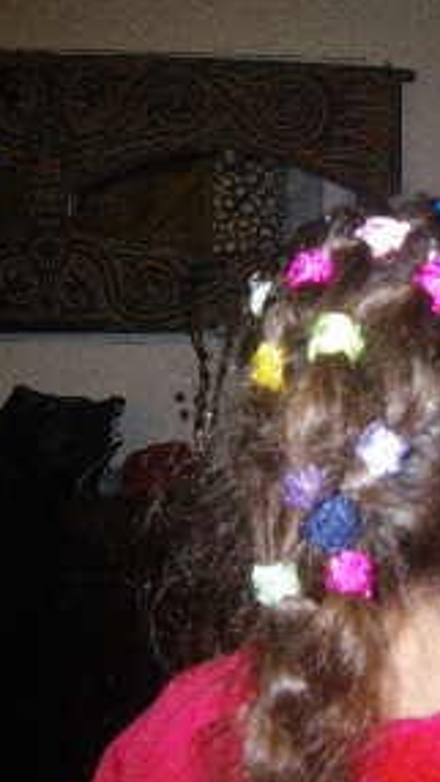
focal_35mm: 41
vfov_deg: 49.4
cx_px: 410
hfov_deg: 27.8
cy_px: 391
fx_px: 850
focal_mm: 5
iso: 400
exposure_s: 1/50
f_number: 3.5
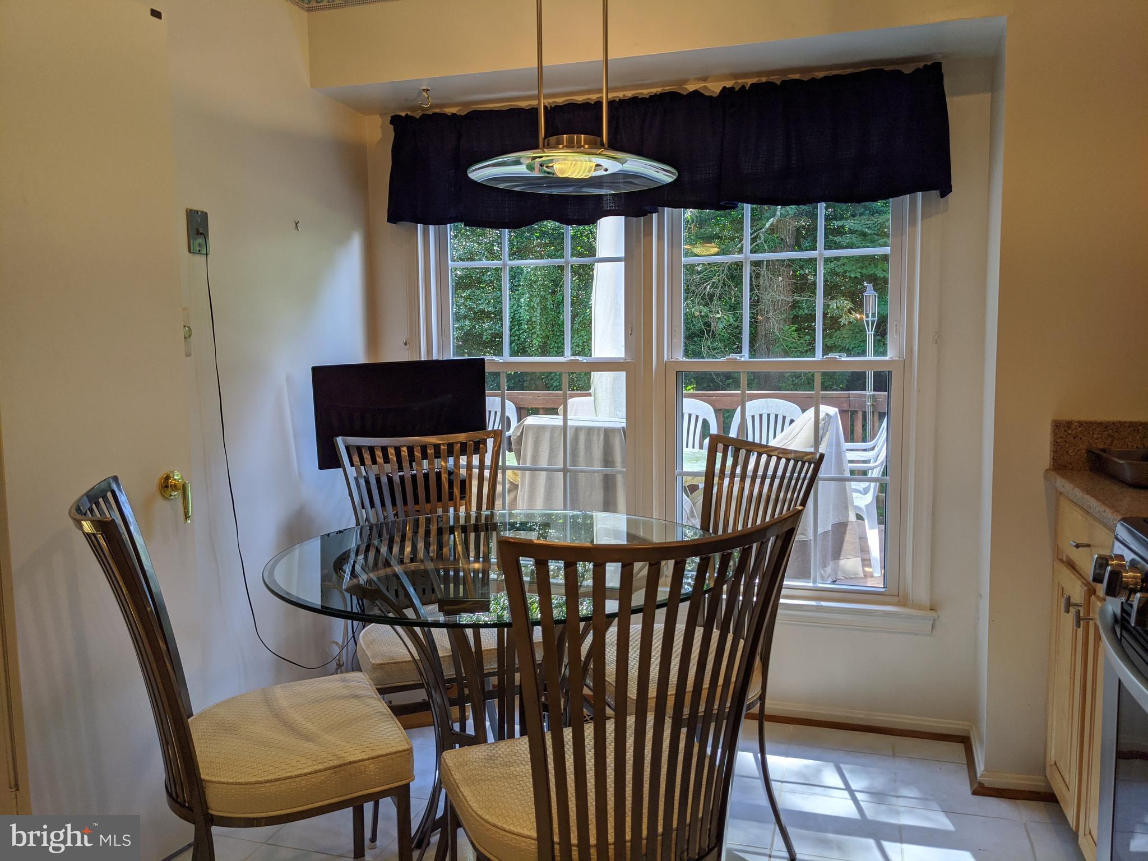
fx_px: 895
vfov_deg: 51.4
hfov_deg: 65.3
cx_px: 574
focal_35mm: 27
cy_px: 430
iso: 60
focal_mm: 4.38
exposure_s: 1/201
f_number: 1.73
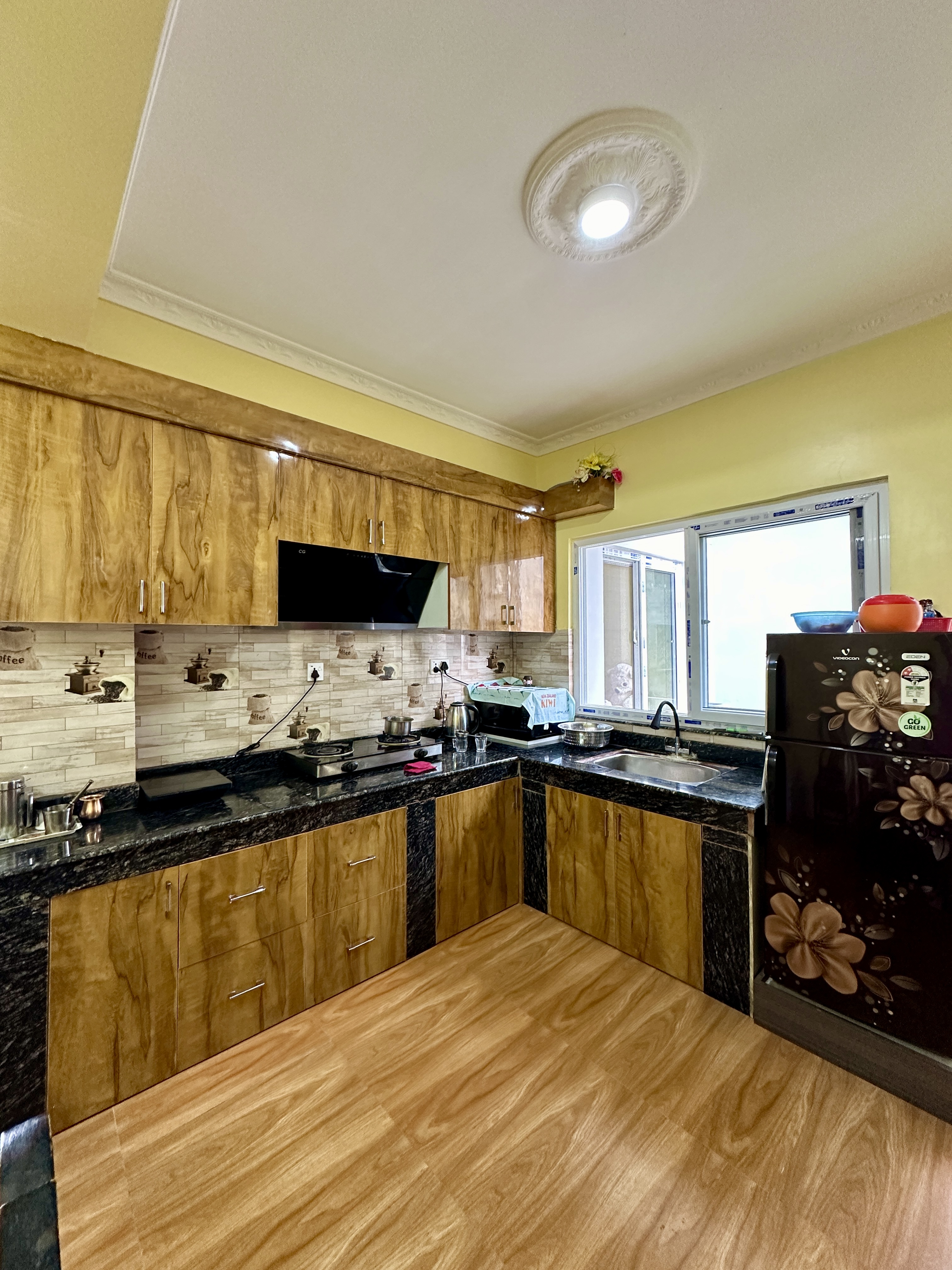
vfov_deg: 102.1
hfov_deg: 85.7
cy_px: 635
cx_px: 476
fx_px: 513
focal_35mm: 14
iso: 320
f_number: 2.2
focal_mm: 2.22
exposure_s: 1/82
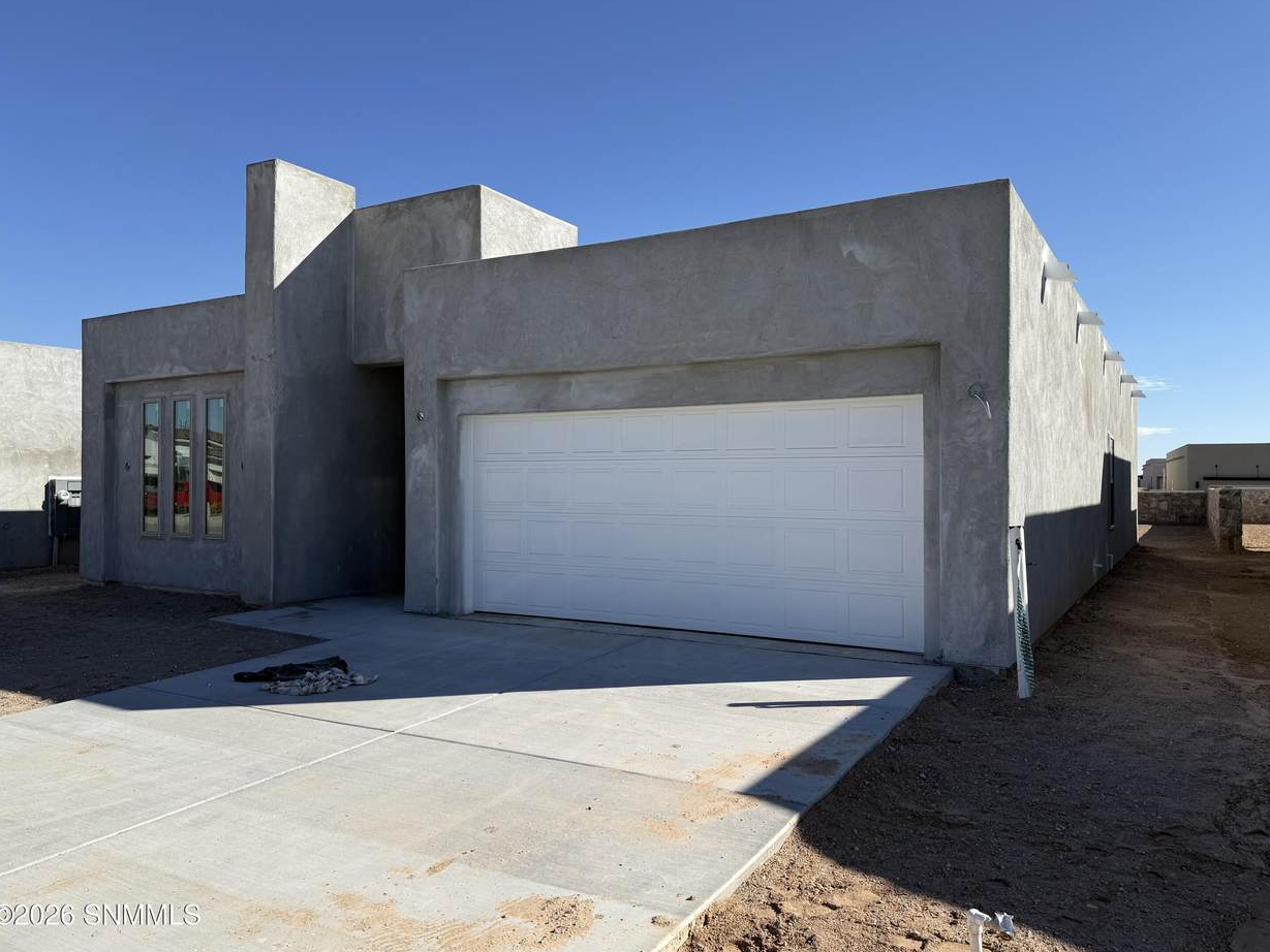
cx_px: 652
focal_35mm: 25
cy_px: 465
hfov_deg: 69.4
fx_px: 917
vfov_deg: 54.9
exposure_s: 1/4975
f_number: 1.78
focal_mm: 6.76
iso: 80
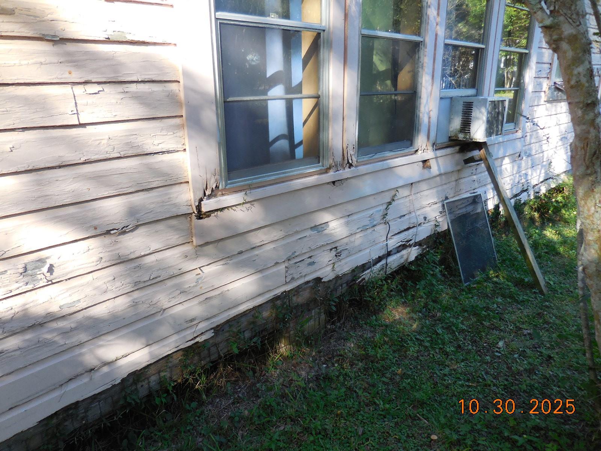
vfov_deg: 54.9
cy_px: 226
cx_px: 300
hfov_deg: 69.4
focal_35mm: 25
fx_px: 434
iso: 125
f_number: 3.3
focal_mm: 4.5
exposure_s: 1/125
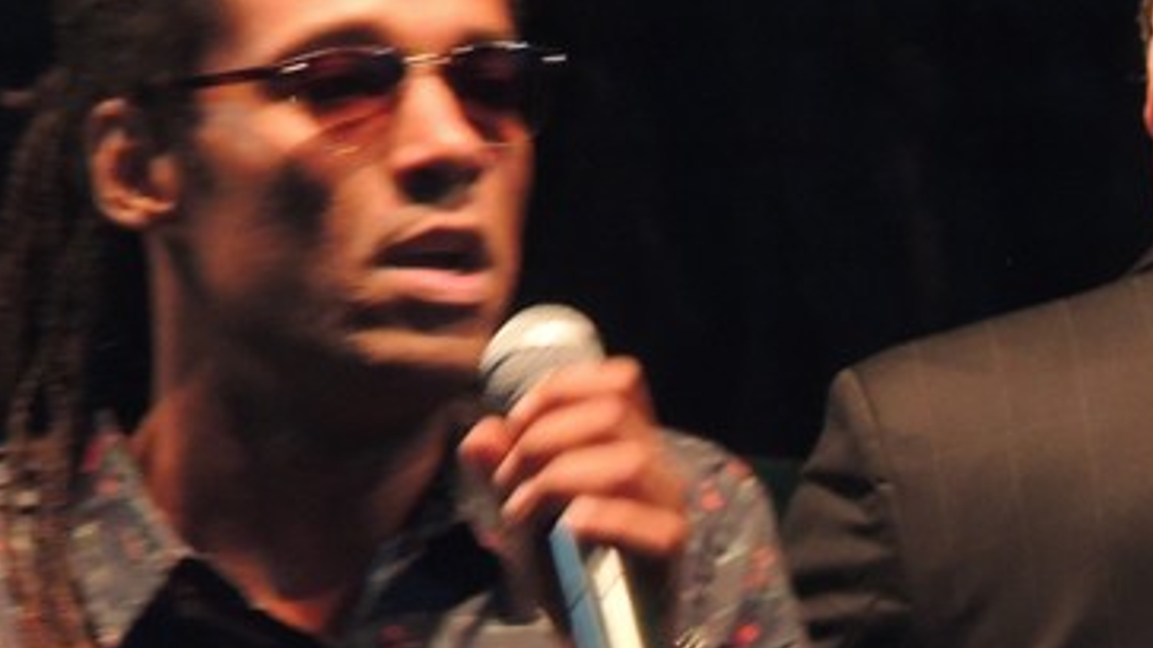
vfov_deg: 0.9
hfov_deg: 1.6
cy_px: 613
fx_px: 40317
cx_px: 829
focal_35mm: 1319
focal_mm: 98.1
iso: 800
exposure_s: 1/60
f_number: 4.9
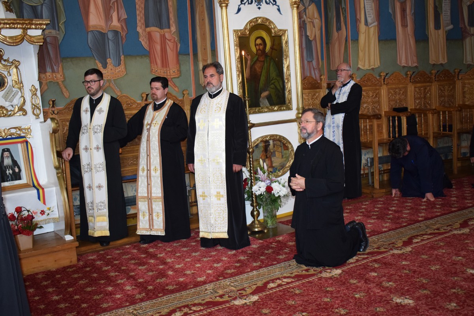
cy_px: 158
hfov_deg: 46.4
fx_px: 553
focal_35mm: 42
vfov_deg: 31.9
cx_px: 237
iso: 1800
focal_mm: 28
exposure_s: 1/60
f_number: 4.2
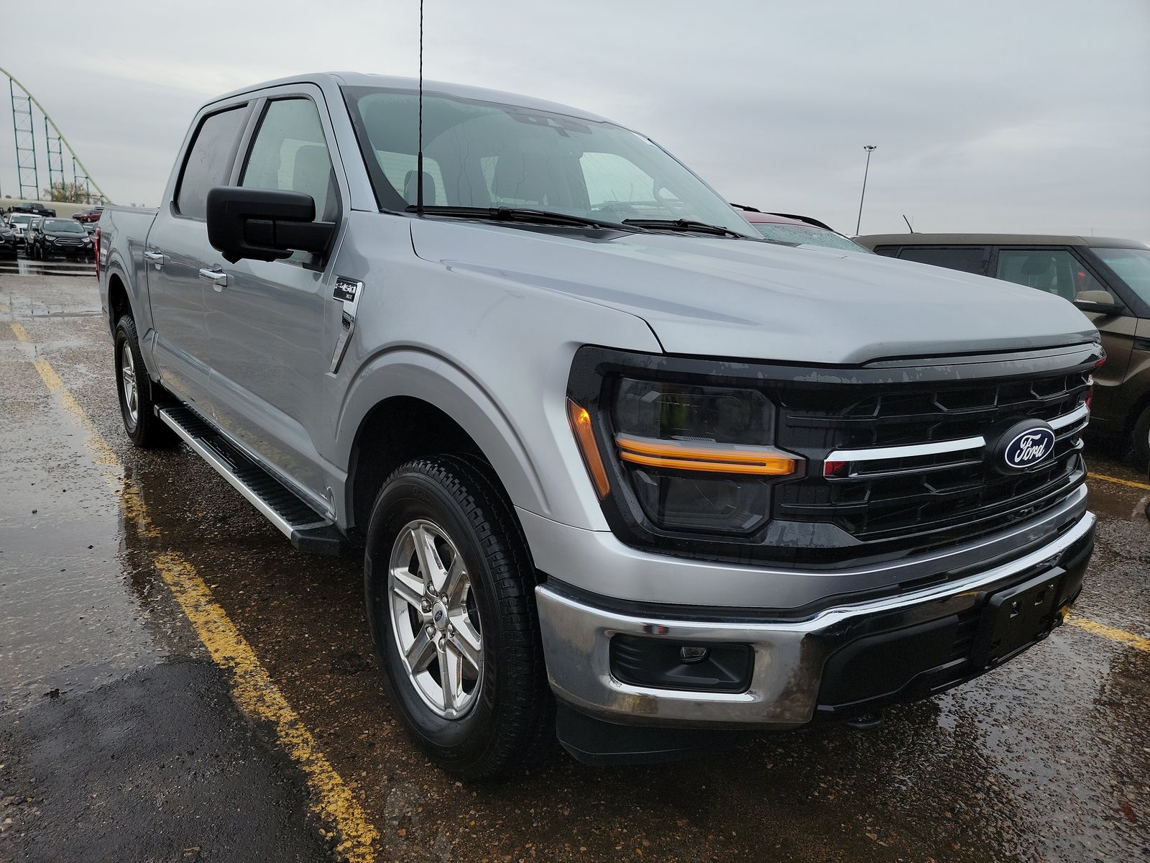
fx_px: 797
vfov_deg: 56.8
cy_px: 432
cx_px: 575
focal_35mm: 24
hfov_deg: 71.6
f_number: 1.8
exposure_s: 1/206
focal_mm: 6.7
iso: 50
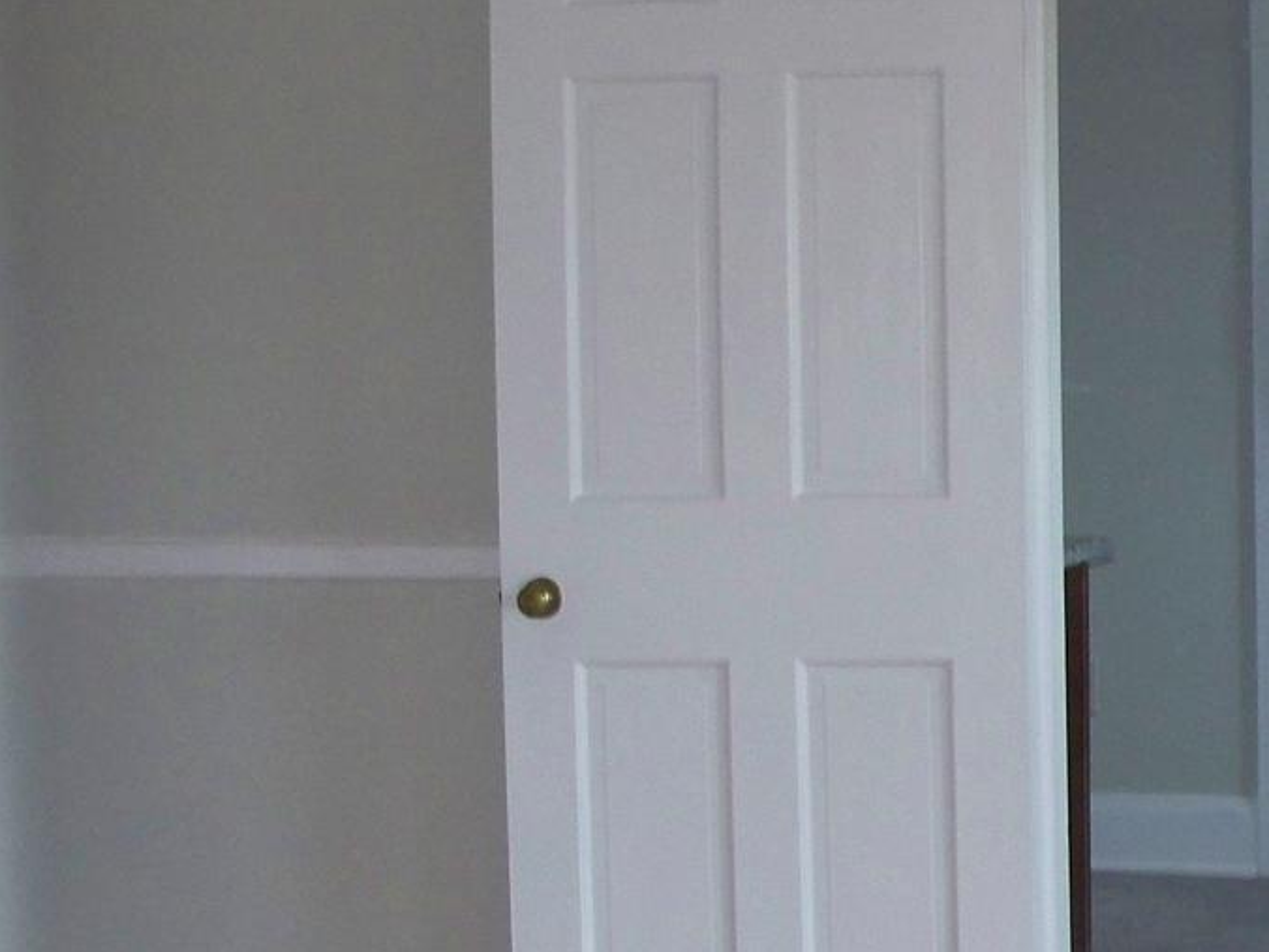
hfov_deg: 17.4
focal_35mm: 109
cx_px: 1438
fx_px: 3996
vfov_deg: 13.6
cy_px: 507
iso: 200
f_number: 2.8
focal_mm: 7.54
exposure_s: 1/40
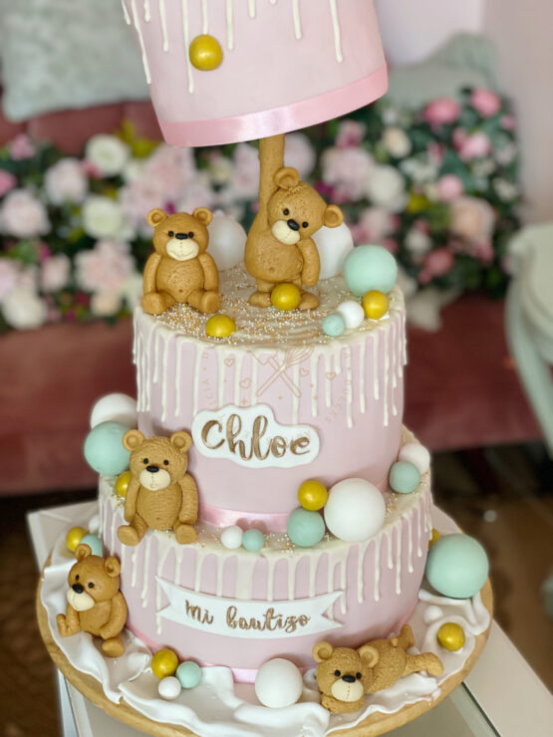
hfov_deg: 28.0
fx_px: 1108
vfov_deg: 36.8
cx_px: 276
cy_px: 368
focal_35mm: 52
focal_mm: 6
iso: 200
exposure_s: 1/122
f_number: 2
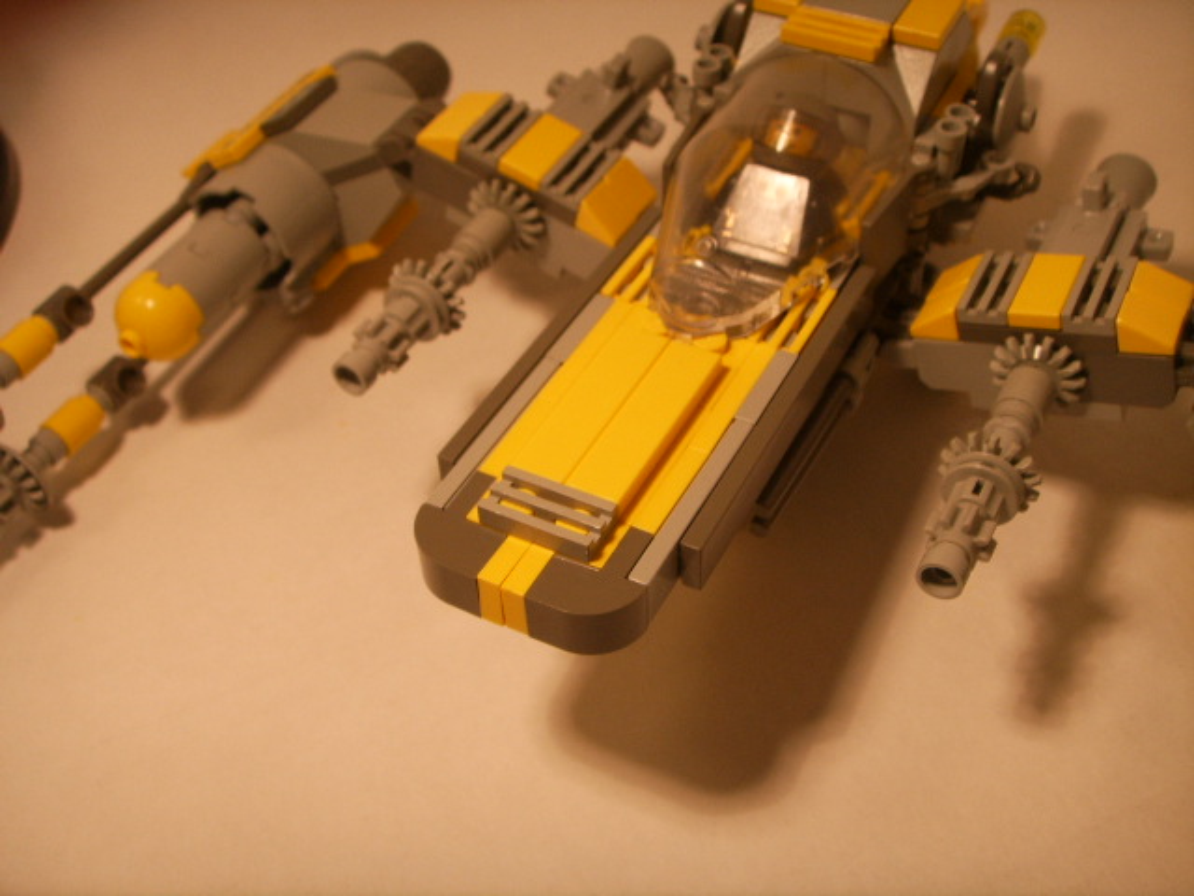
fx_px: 1345
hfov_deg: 47.9
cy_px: 448
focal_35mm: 39
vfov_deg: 36.8
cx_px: 597
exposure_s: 1/30
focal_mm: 6.6
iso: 63
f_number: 3.5
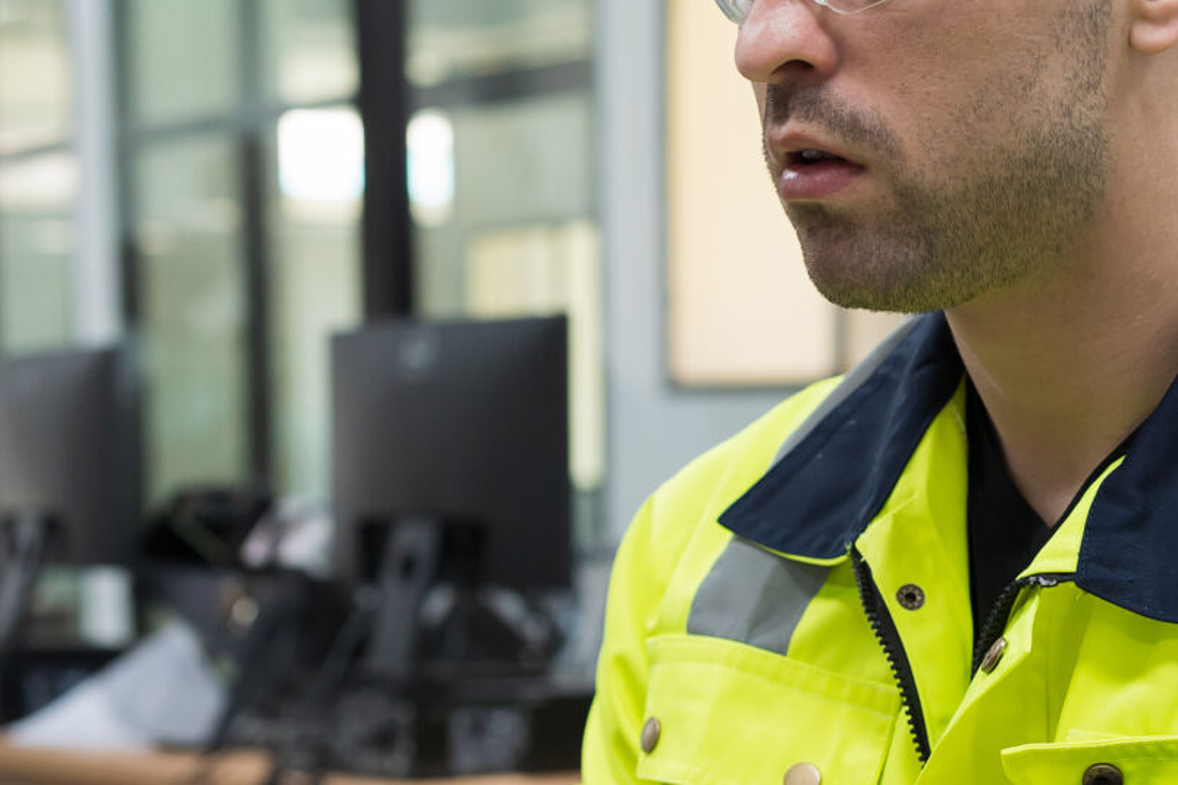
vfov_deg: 12.5
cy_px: 693
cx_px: 489
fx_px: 3566
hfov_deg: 18.7
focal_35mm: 109
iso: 1000
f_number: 2.8
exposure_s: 1/250
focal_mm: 35
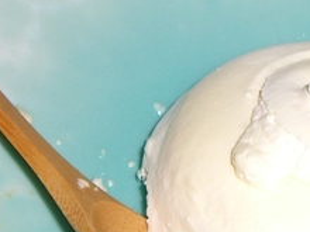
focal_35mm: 138
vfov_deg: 10.7
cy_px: 139
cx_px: 259
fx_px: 1236
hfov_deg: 14.2
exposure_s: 1/60
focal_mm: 6.2
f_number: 2.7
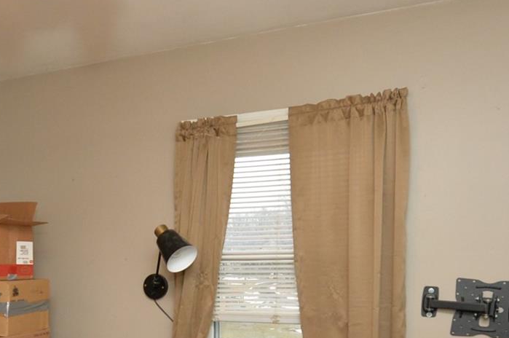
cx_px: 152
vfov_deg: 30.3
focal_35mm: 41
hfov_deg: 46.4
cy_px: 337
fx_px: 579
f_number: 5.6
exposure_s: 1/250
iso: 2000
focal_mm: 14
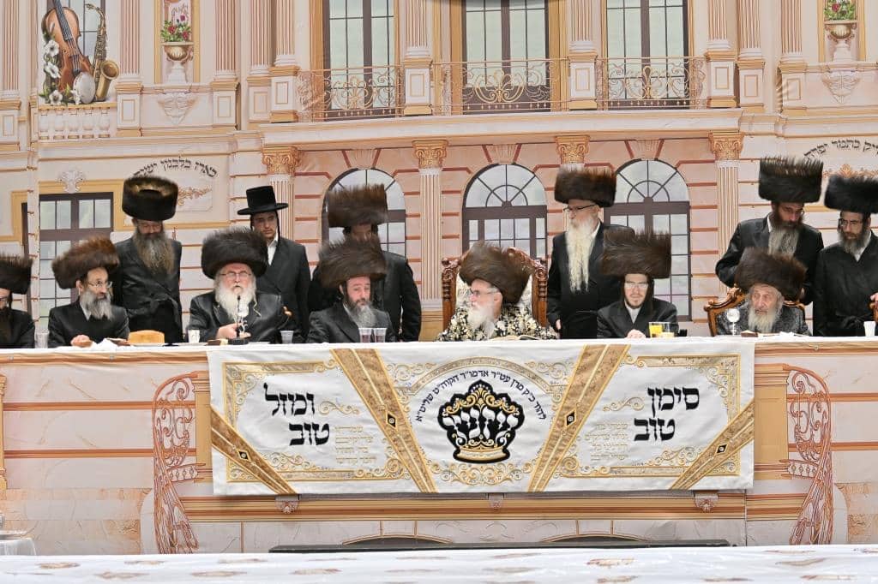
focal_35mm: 117
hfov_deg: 17.5
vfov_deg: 11.7
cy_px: 292
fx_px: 2852
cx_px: 439
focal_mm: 78
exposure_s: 1/400
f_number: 2.8
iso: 250
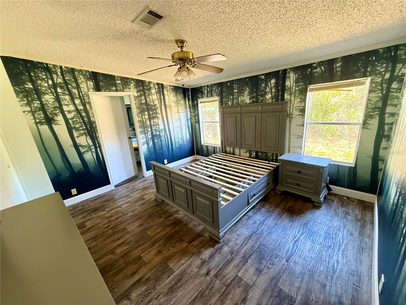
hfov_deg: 102.1
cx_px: 203
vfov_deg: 85.7
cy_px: 152
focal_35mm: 14
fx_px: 164
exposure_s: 1/60
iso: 500
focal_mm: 2.22
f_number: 2.2
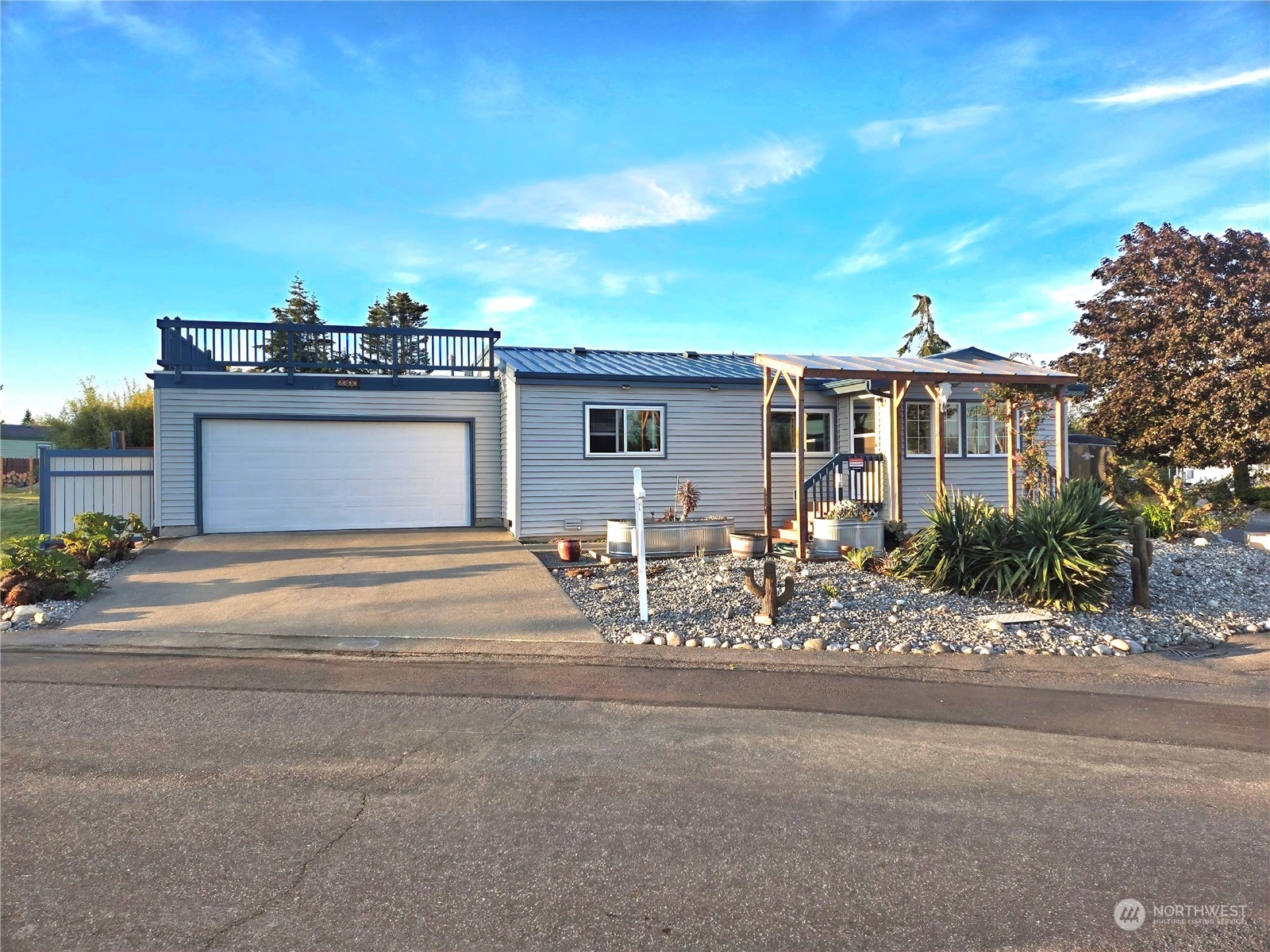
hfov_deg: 73.9
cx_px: 635
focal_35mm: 23
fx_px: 844
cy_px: 476
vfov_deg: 58.9
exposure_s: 1/417
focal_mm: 5.4
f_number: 1.8
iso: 25
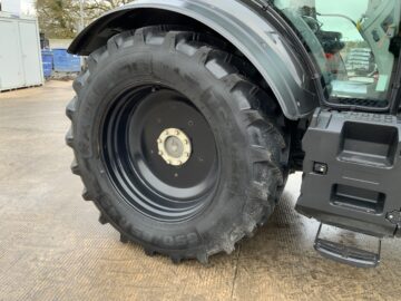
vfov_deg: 48.2
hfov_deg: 61.7
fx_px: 336
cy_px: 150
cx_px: 200
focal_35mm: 29
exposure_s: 1/122
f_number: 1.8
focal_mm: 3
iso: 50
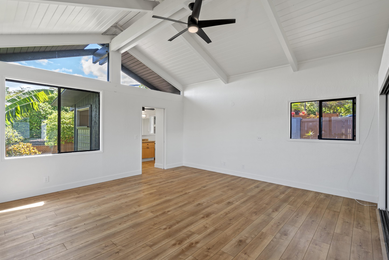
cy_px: 131
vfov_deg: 70.5
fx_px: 184
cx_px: 187
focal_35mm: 17
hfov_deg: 93.2
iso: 100
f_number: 8
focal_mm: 16
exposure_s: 1/4
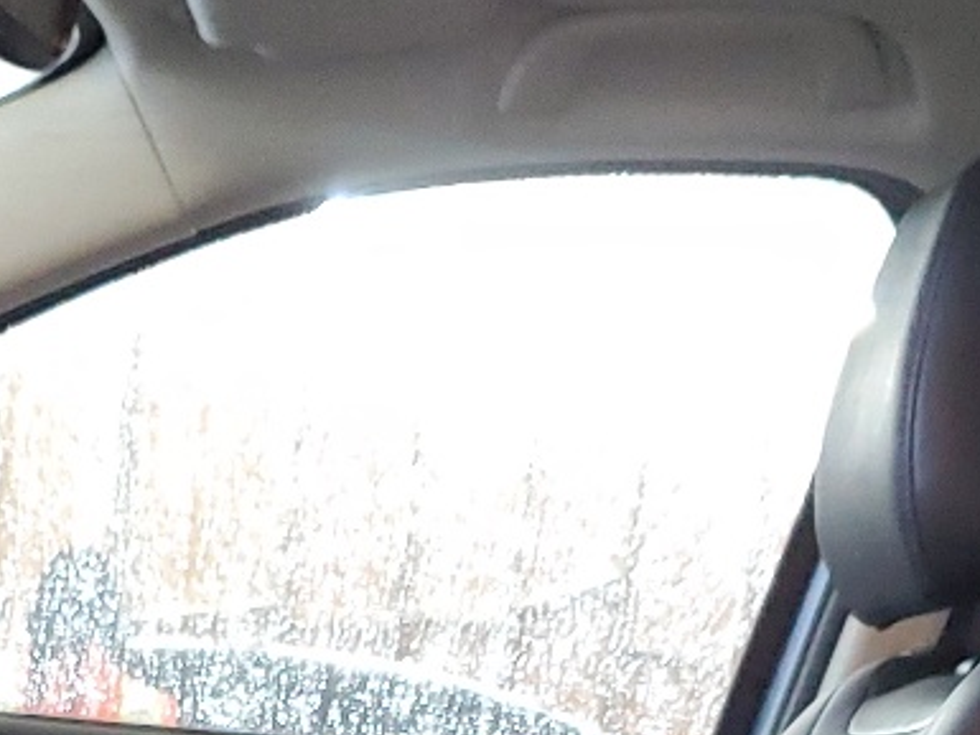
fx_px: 3058
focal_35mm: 108
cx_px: 364
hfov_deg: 18.2
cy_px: 1511
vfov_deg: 12.1
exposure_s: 1/40
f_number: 1.5
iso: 362
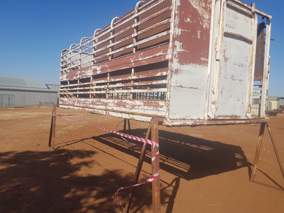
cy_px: 106
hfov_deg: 67.3
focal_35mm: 26
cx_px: 142
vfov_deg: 53.1
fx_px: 213
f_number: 1.7
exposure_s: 1/2600
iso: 40
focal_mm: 4.2
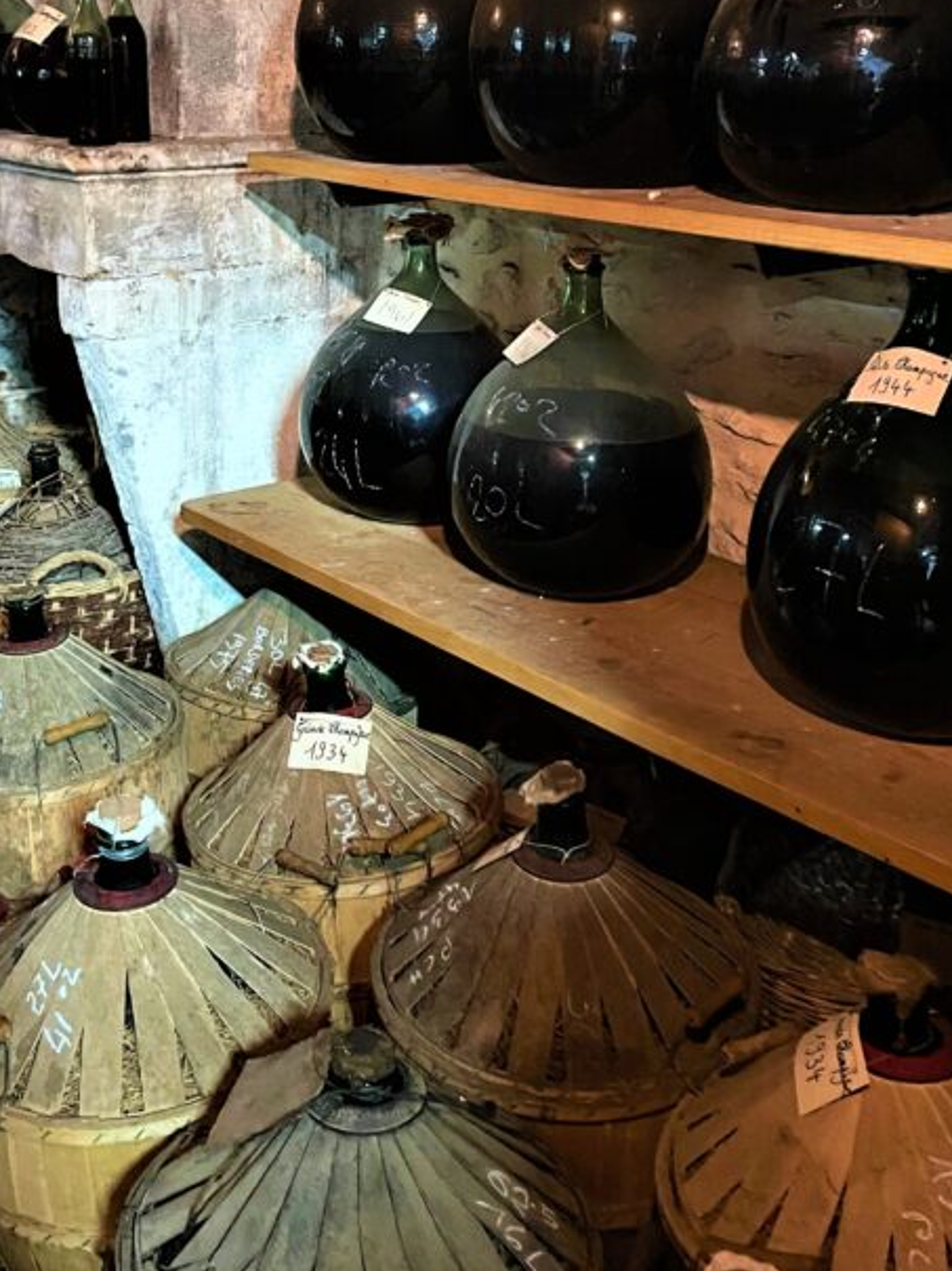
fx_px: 1578
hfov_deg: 33.4
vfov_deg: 42.6
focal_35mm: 43
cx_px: 349
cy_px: 321
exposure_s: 1/25
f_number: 1.6
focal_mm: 4.2
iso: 1000
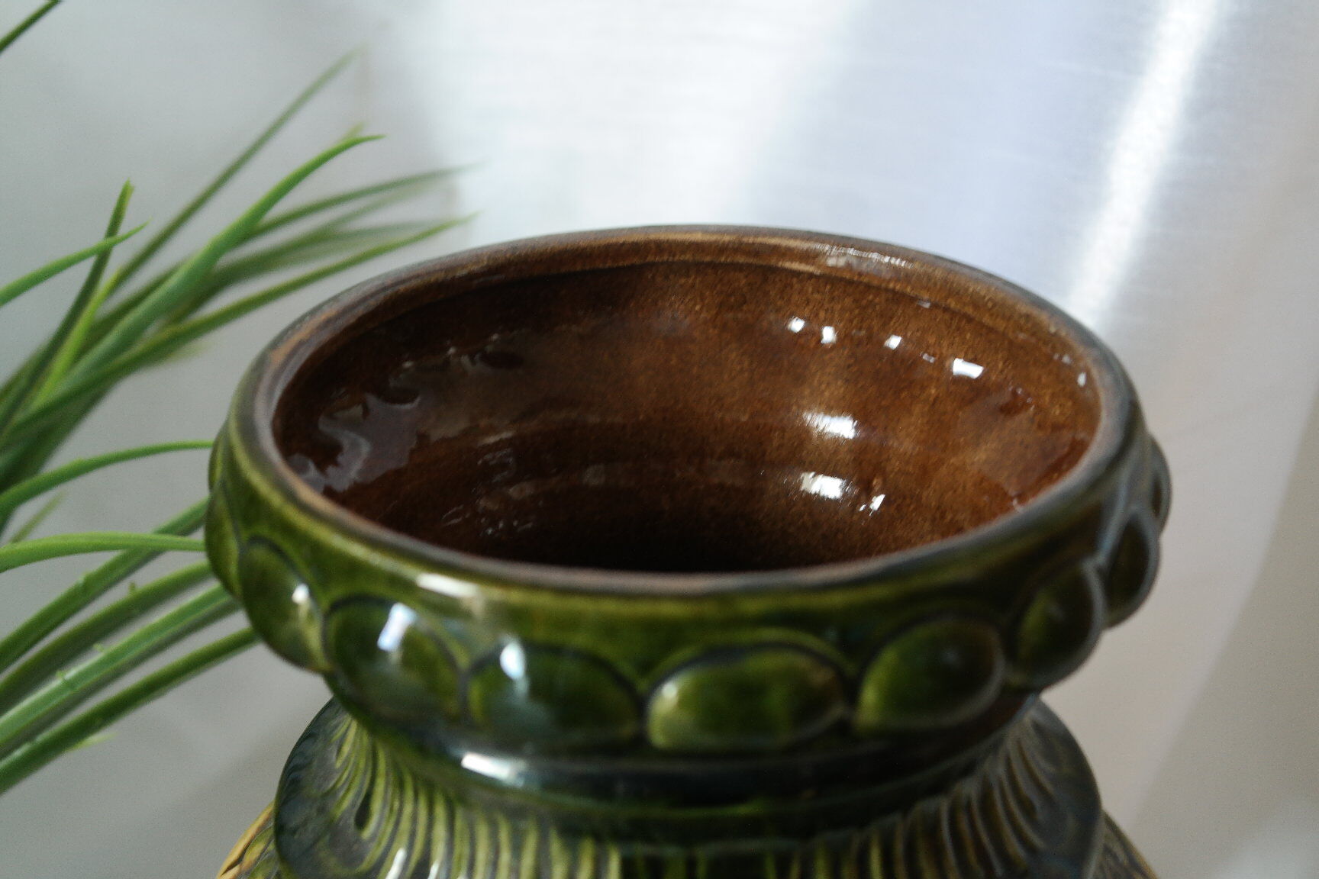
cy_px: 440
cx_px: 660
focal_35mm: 69
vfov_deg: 19.7
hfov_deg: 29.2
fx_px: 2528
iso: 800
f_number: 5.6
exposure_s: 1/30
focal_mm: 45
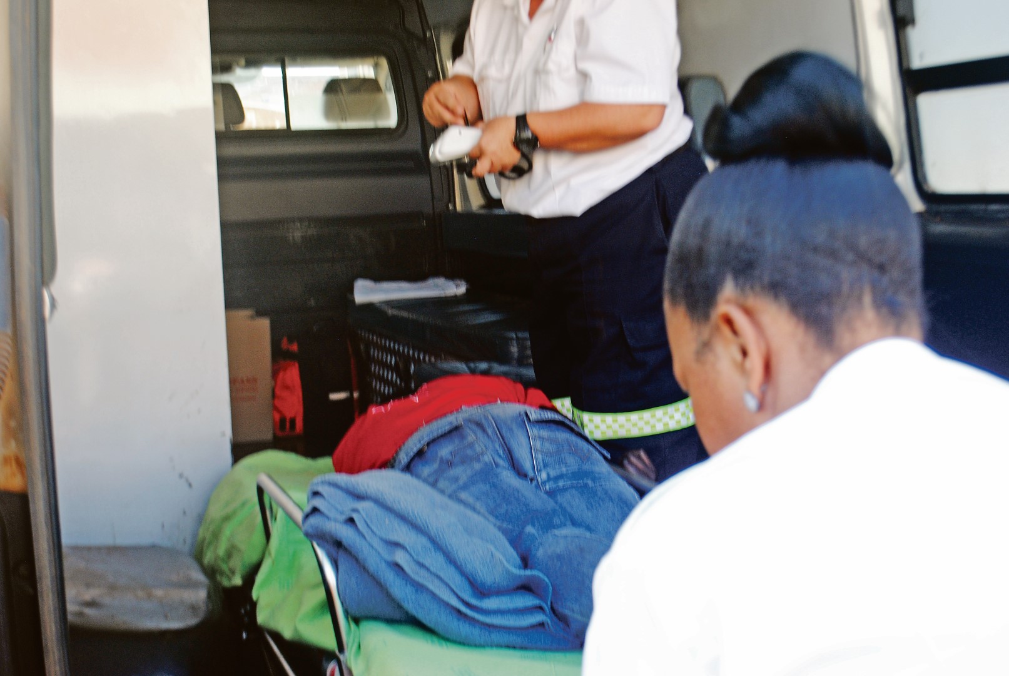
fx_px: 1347
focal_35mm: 48
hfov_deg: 41.1
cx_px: 504
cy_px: 338
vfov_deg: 28.2
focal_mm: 32
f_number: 4.8
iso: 200
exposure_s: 1/60
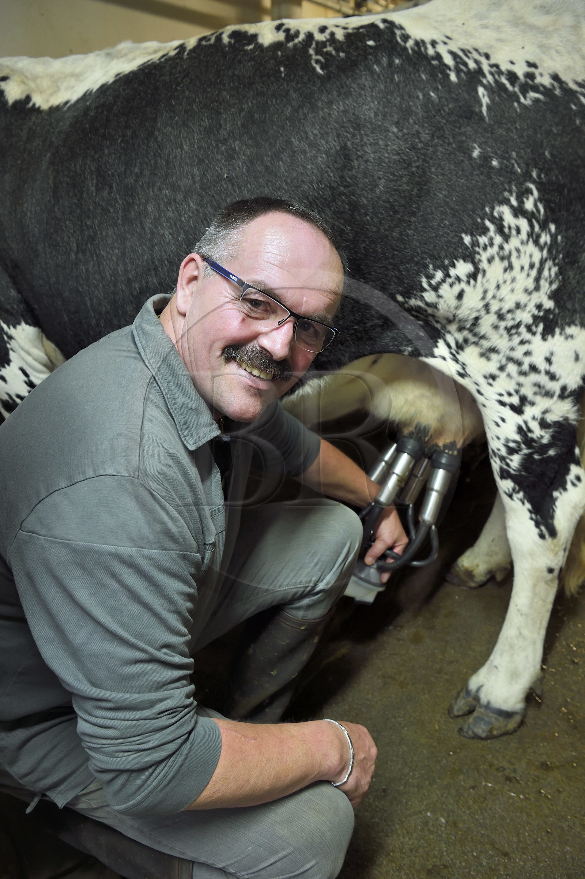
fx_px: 707
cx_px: 292
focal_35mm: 29
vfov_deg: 63.7
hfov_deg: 44.9
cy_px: 440
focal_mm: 29
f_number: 6.3
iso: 1600
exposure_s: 1/25
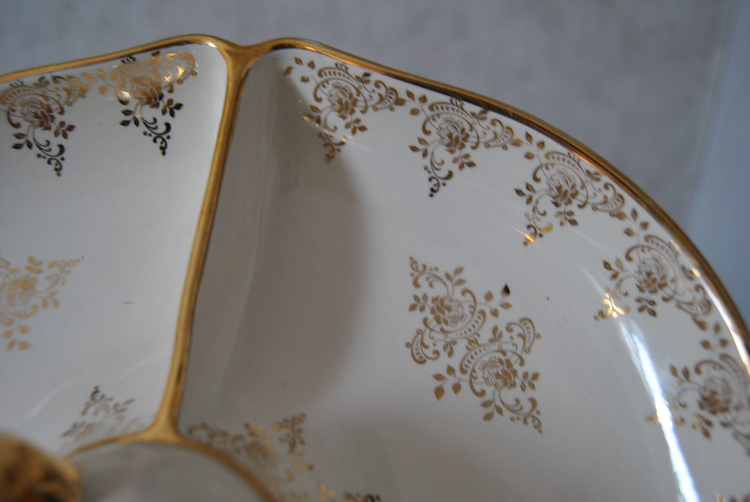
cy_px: 251
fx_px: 688
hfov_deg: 57.2
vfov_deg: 40.1
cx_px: 375
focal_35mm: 33
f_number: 3.5
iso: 250
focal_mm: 22
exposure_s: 1/30
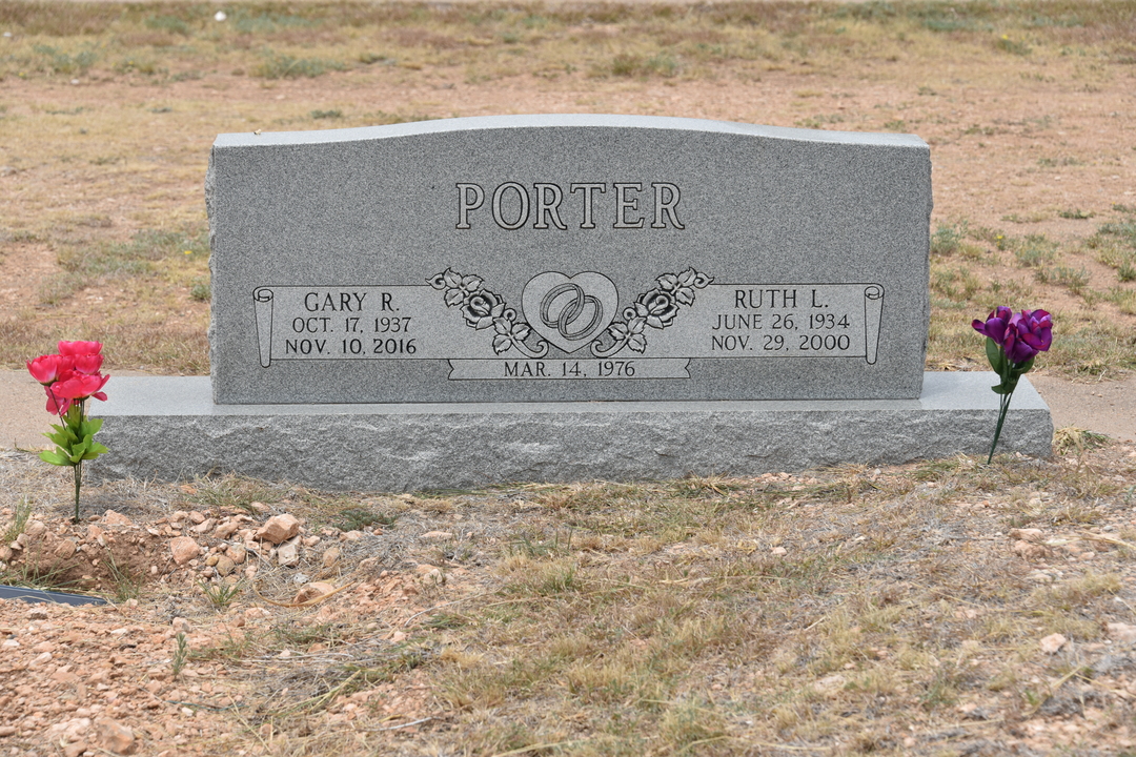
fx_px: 3849
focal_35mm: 122
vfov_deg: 11.2
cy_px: 378
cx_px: 568
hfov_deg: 16.8
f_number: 9
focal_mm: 122
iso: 100
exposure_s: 1/320
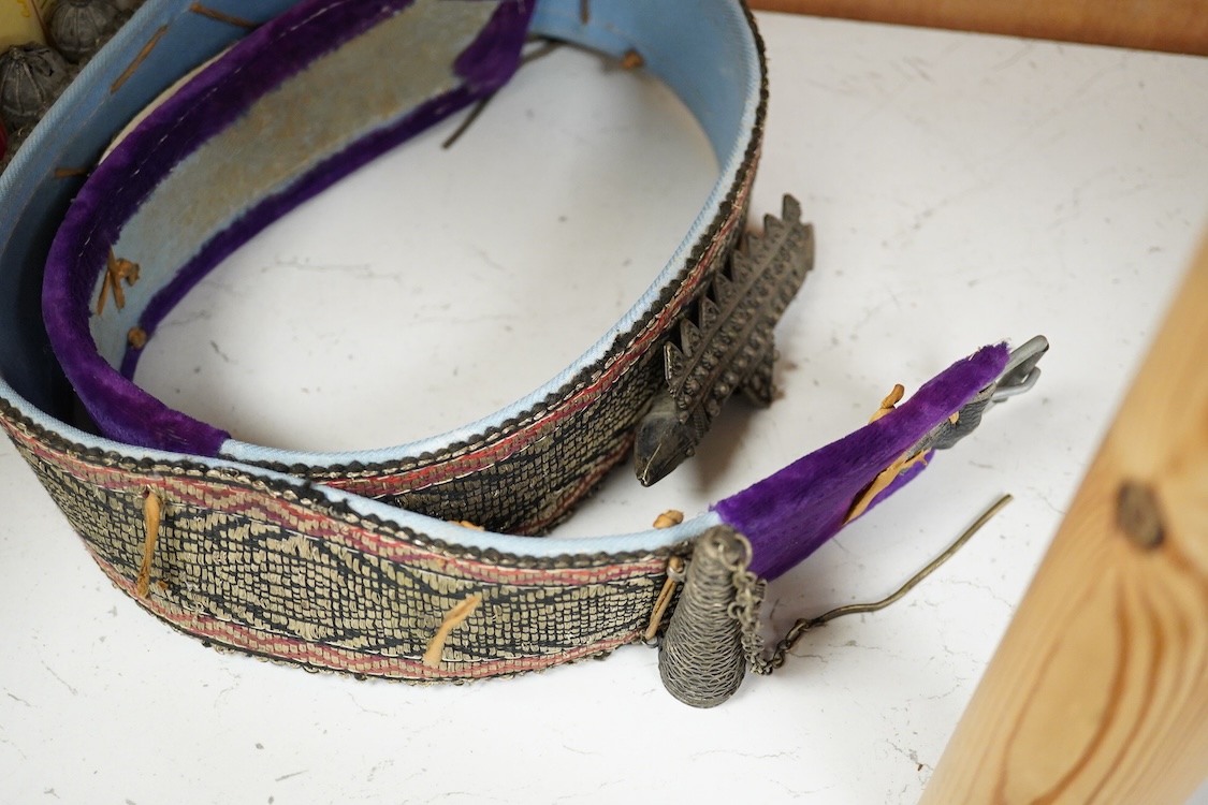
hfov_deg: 43.6
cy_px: 402
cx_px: 604
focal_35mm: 45
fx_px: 1510
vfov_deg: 29.9
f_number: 4
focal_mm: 30
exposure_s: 1/160
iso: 2500
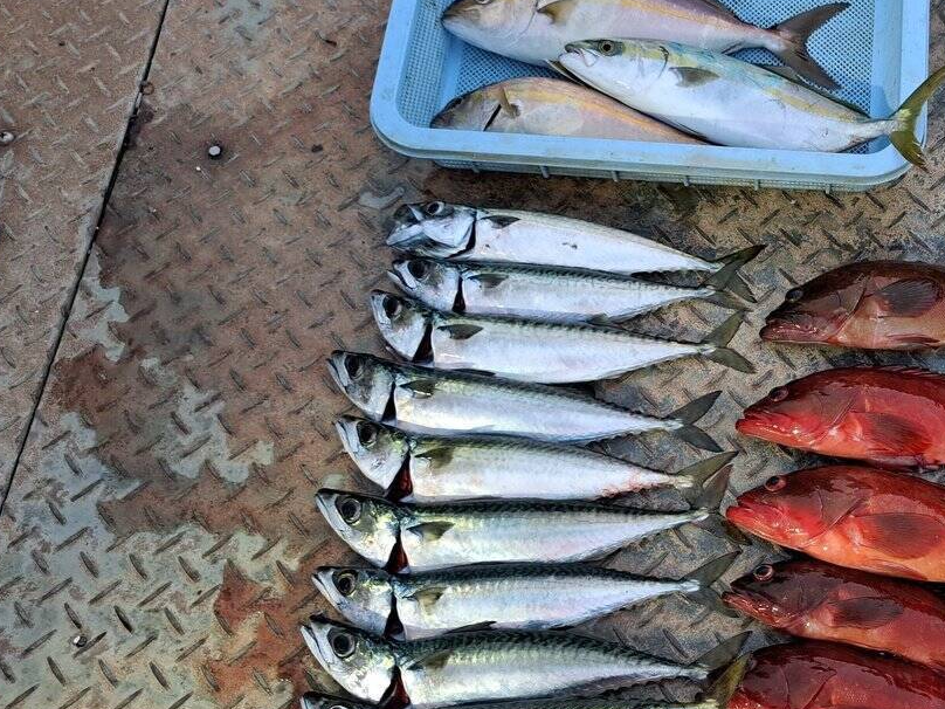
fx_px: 1037
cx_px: 716
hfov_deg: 47.1
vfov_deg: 37.7
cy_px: 404
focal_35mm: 38
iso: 400
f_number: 1.8
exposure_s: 1/50
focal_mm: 5.23
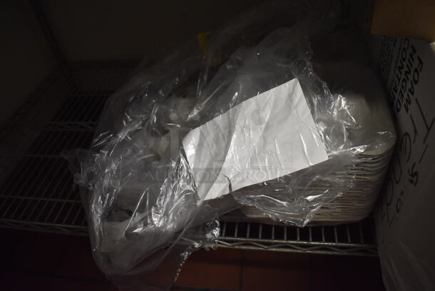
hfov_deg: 67.3
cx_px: 218
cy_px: 146
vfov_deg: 48.0
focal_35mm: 27
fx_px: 327
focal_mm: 18
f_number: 3.5
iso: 2000
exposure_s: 1/125
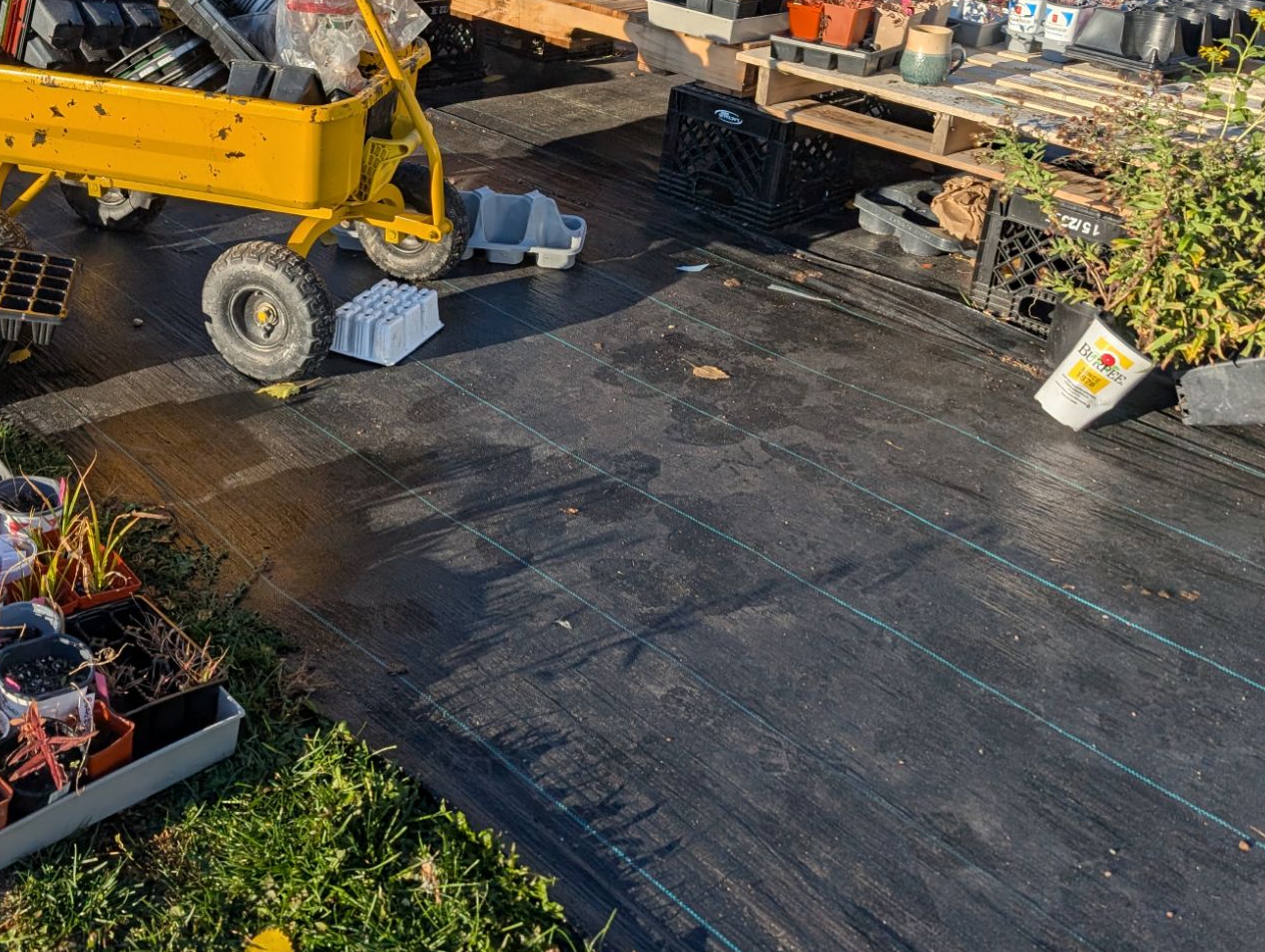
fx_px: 1391
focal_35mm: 38
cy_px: 262
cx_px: 430
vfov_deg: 37.1
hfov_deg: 48.2
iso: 21
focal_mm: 6.9
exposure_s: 1/1357
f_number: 1.68
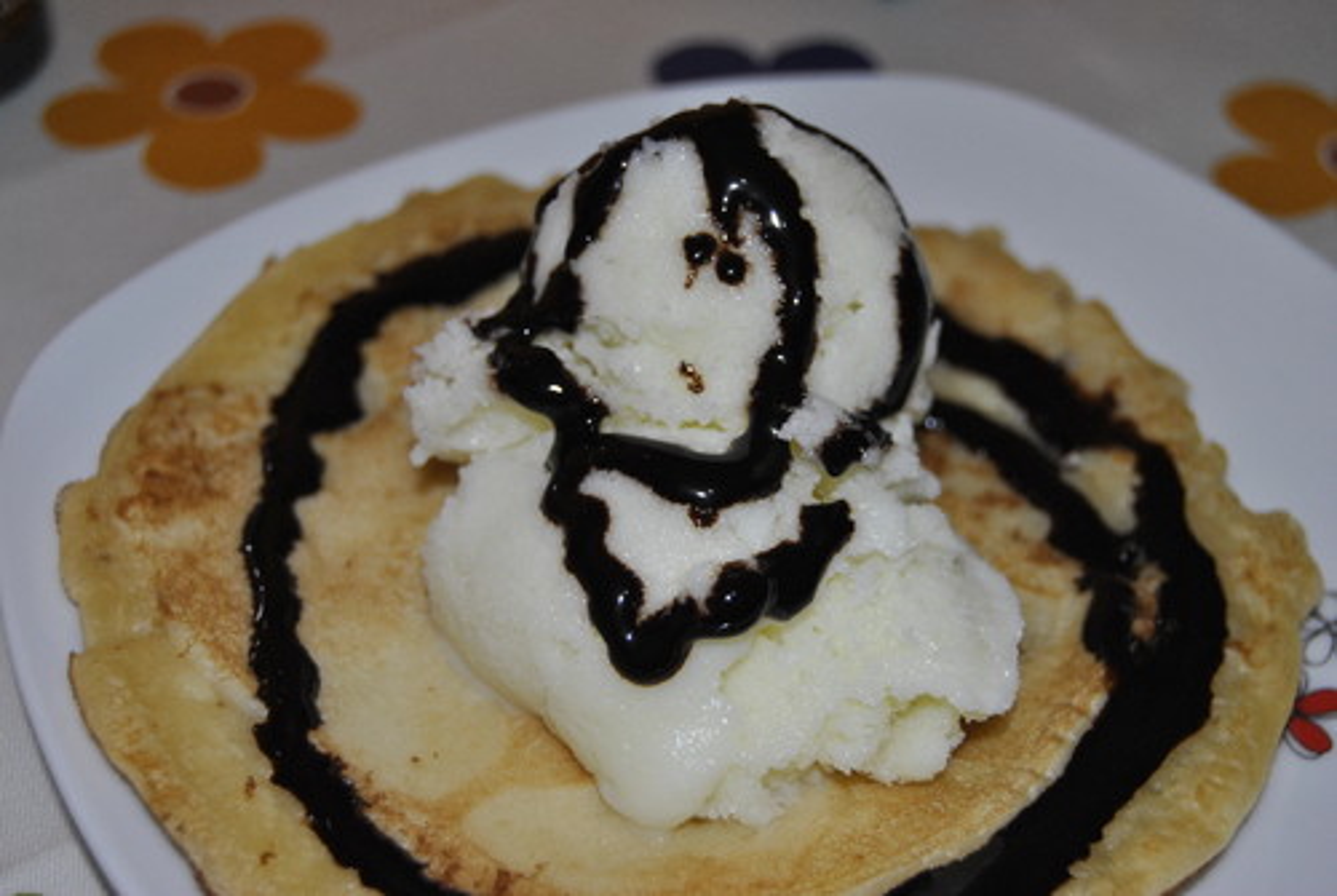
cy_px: 448
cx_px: 668
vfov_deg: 21.6
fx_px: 2343
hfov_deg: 31.8
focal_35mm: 63
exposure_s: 1/60
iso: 180
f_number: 5
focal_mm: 42
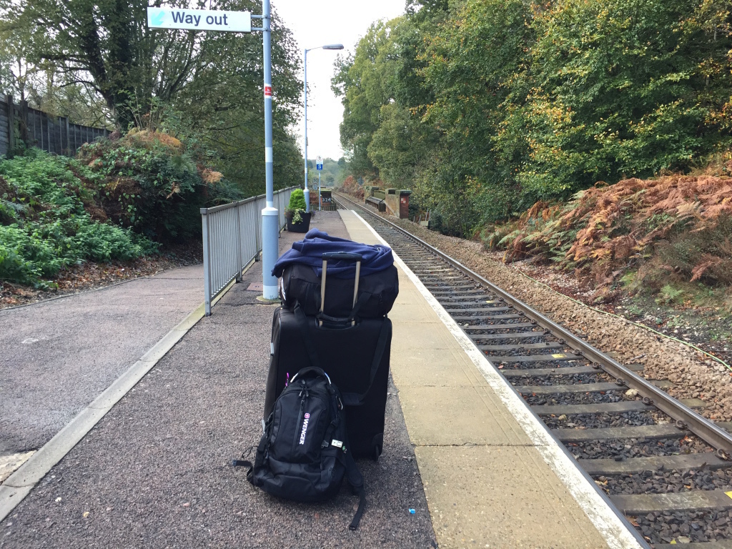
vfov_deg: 48.2
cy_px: 274
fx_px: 613
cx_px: 366
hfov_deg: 61.7
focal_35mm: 29
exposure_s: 1/120
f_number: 2.2
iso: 50
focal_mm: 4.15
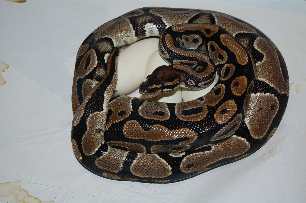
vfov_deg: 22.6
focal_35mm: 60
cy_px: 102
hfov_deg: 33.4
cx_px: 153
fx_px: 510
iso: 400
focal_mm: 40
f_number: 5
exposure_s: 1/60
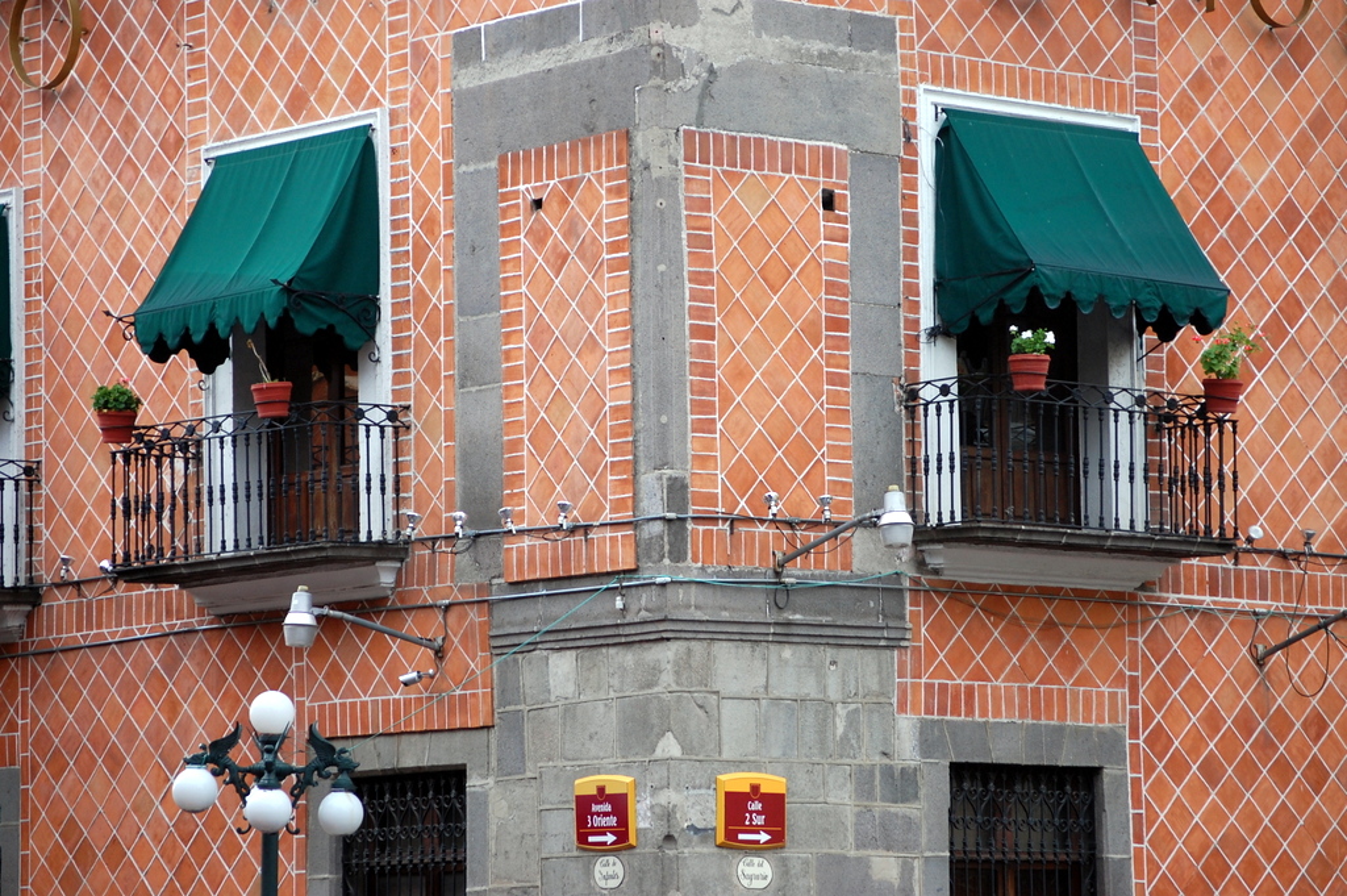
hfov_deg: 13.7
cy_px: 448
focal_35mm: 150
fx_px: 5608
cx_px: 674
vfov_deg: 9.1
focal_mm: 100
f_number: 4.5
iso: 400
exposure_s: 1/200
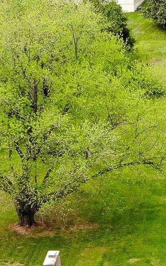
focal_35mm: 98
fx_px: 709
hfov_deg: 13.0
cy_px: 328
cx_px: 194
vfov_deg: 19.8
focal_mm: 4.5
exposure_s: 1/244
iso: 109
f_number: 2.8
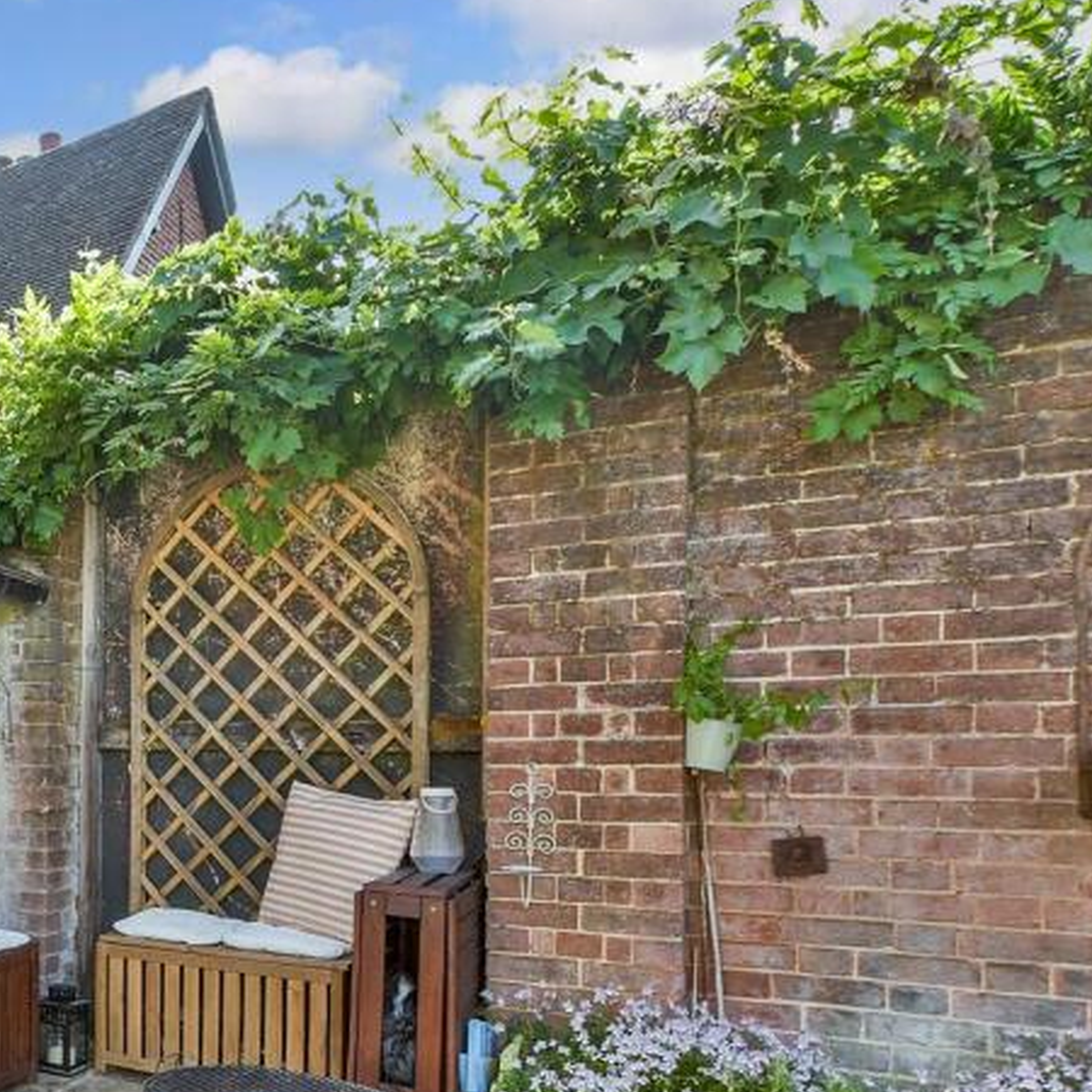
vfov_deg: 54.2
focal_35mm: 29
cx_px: -92
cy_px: 753
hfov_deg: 43.8
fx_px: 1035
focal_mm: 10
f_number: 8
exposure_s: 1/30
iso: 160
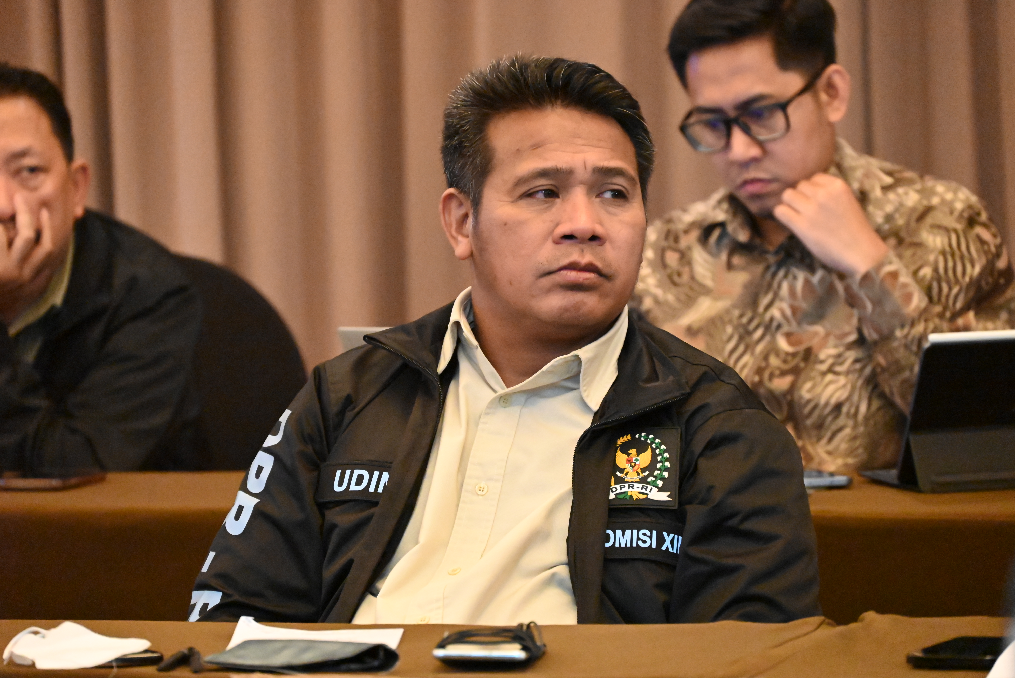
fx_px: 5641
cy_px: 339
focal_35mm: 200
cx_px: 508
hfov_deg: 10.3
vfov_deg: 6.9
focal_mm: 200
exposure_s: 1/125
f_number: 6.3
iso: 18000
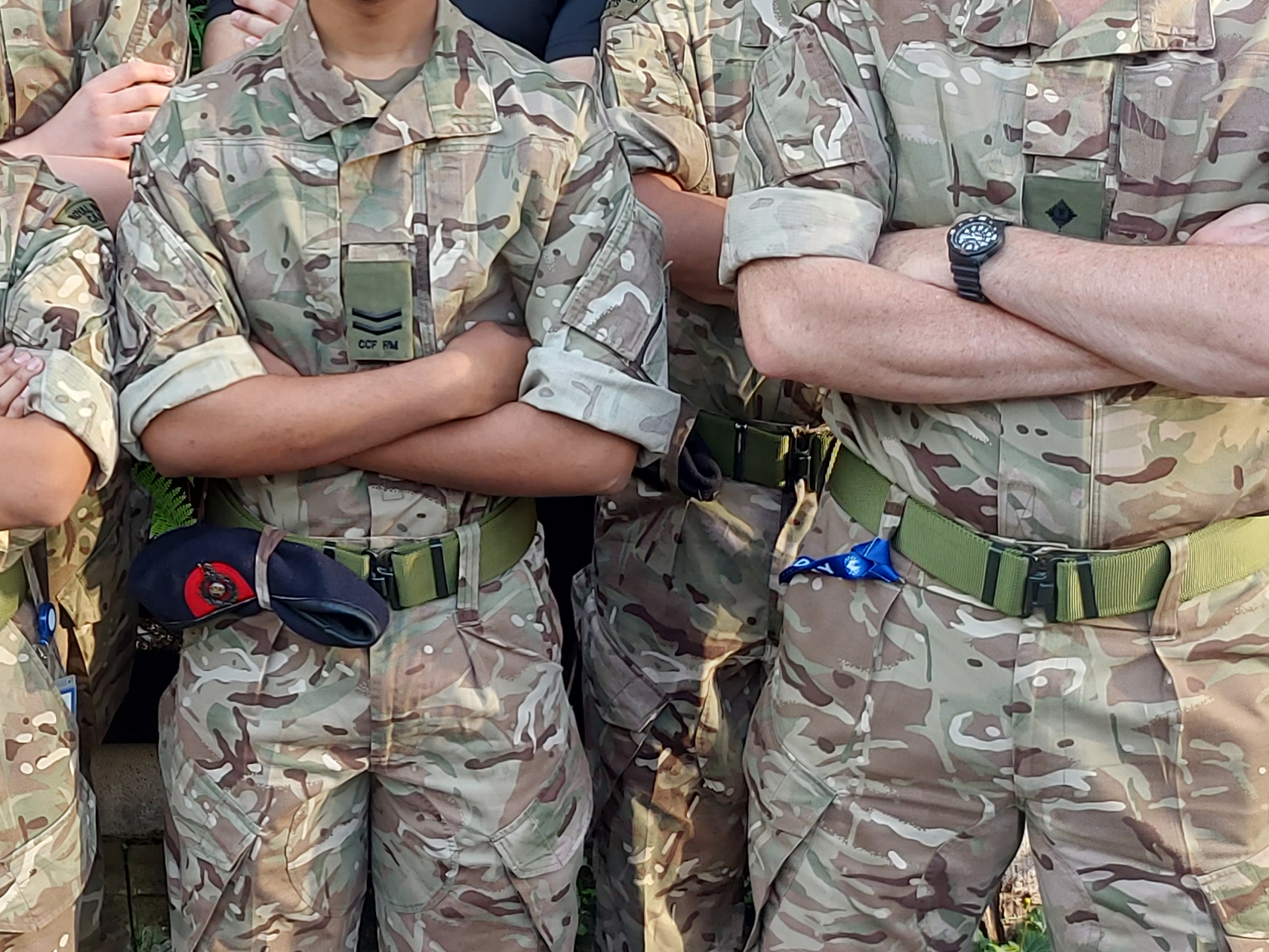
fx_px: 2420
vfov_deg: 21.8
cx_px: -64
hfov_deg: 27.3
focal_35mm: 66
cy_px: 108
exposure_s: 1/100
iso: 40
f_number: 1.8
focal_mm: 5.23
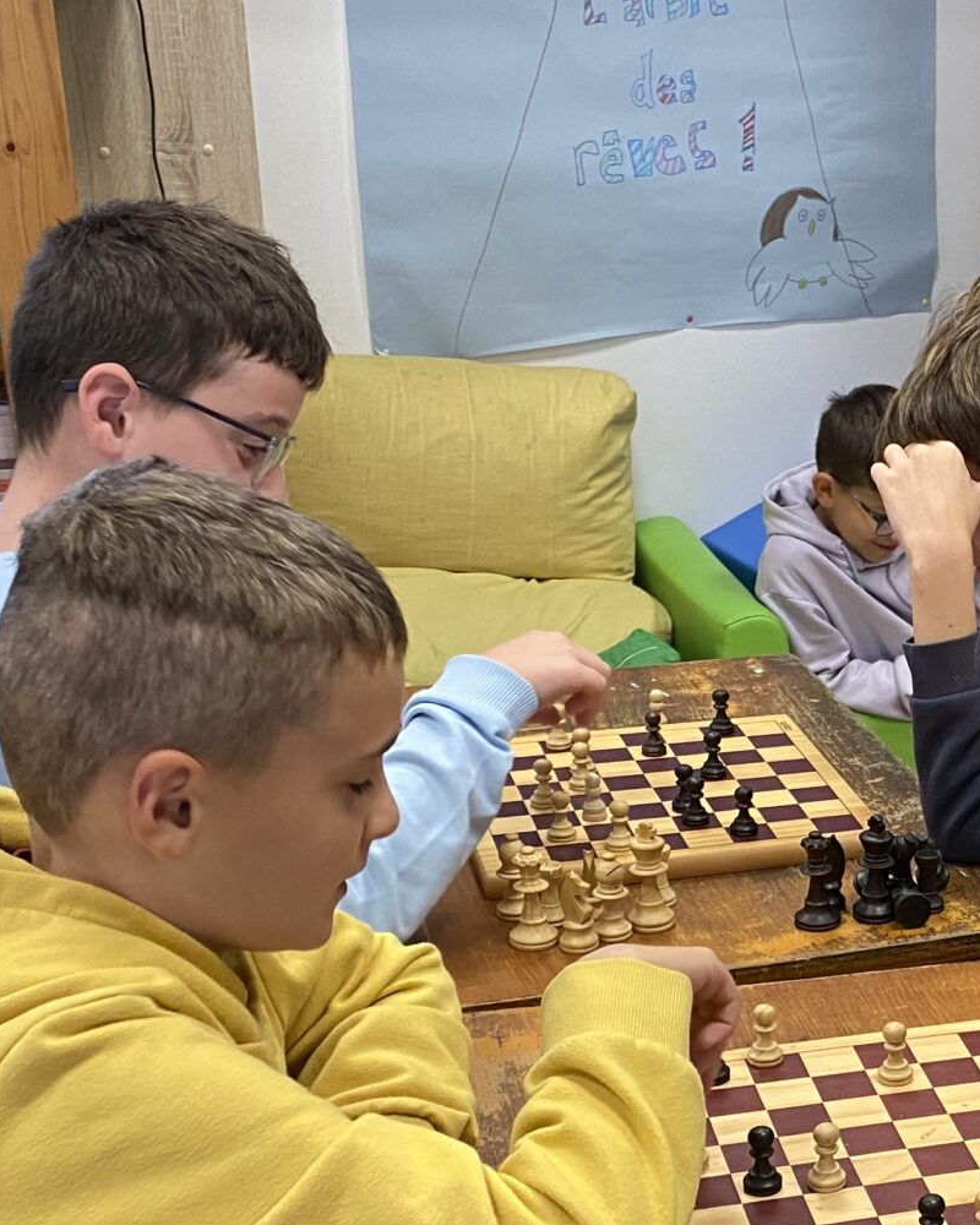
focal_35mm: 65
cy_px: 860
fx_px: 2357
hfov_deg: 22.5
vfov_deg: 28.9
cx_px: 996
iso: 100
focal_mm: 4.25
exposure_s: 1/50
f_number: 1.8
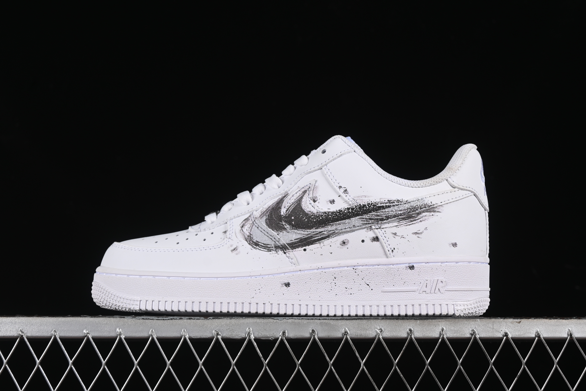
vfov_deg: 18.2
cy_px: 196
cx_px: 293
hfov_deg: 27.0
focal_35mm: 75
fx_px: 1221
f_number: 8
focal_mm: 50
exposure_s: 1/125
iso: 160
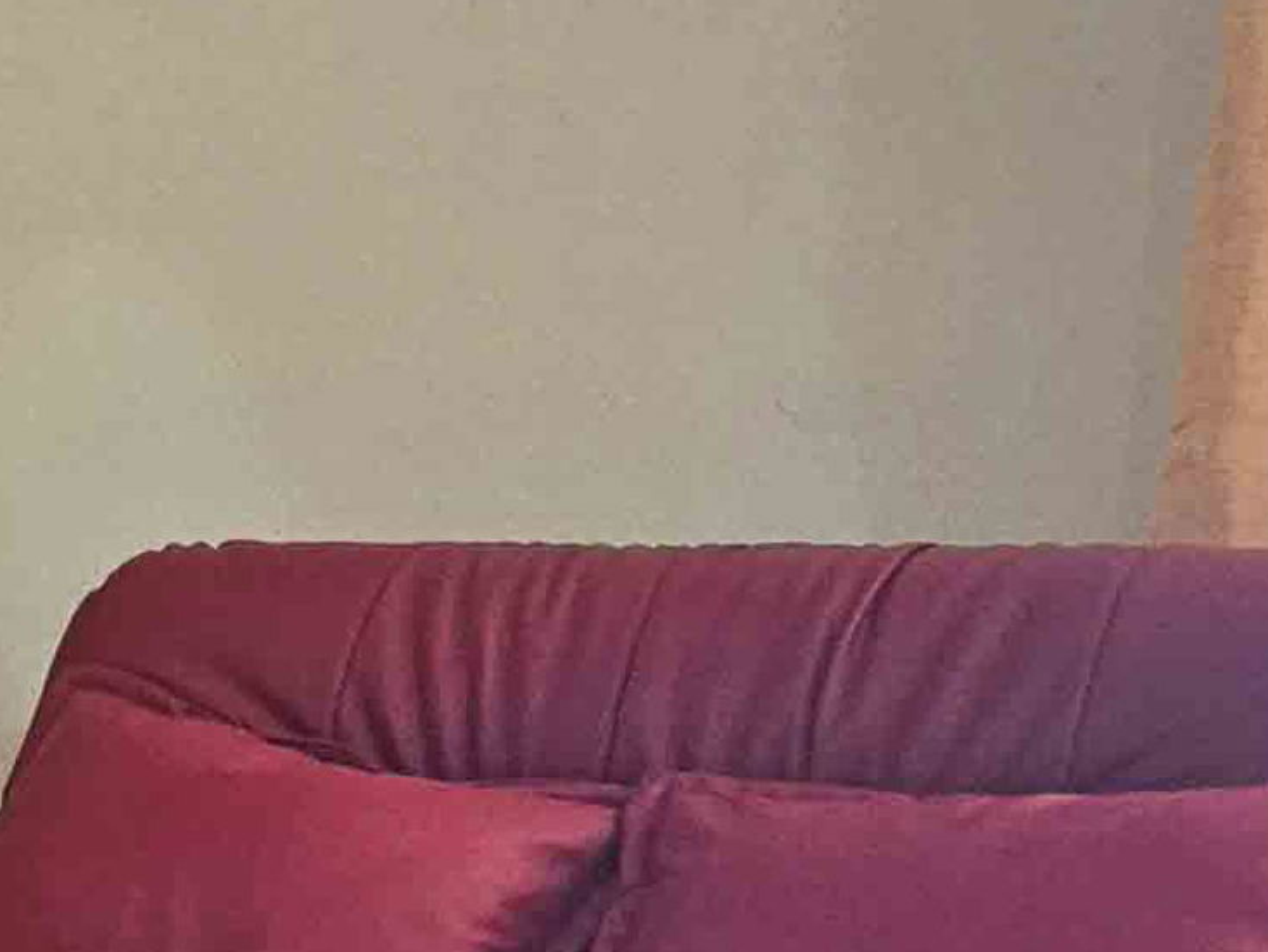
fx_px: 2492
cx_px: -1444
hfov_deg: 17.3
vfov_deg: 20.9
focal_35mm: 68
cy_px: 957
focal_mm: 2.2
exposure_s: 1/33
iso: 320
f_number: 2.2
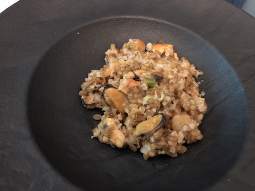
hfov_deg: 63.4
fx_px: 206
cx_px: 128
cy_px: 96
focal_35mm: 28
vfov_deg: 49.8
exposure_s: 1/4
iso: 125
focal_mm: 3.99
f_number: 1.8
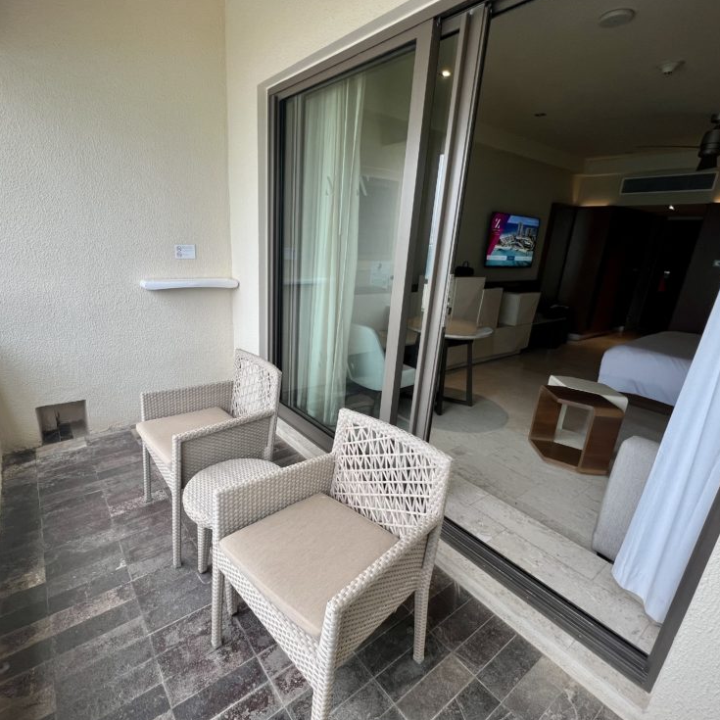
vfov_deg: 87.4
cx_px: 327
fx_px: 377
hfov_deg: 87.2
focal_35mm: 16
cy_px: 369
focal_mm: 1.57
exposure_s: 1/122
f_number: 1.8
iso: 64
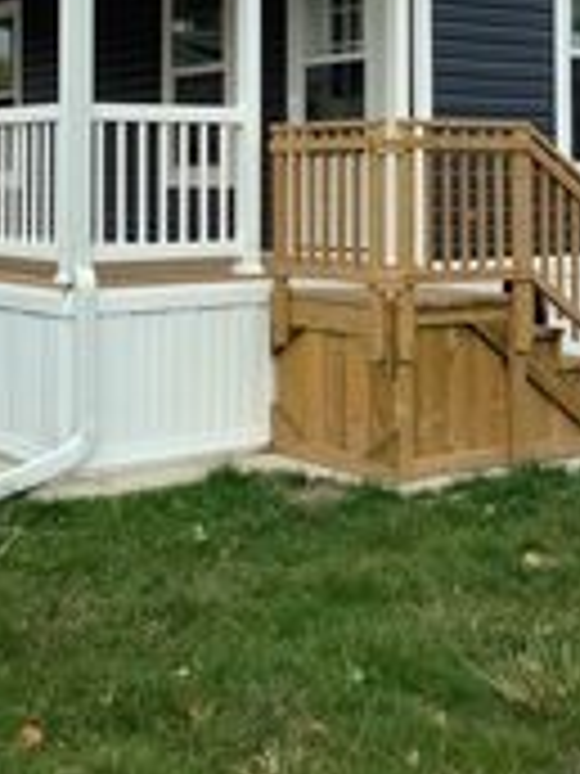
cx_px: 218
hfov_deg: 23.2
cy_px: 135
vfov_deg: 29.9
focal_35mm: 63
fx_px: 1407
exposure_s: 1/858
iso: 25
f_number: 2.4
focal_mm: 3.3
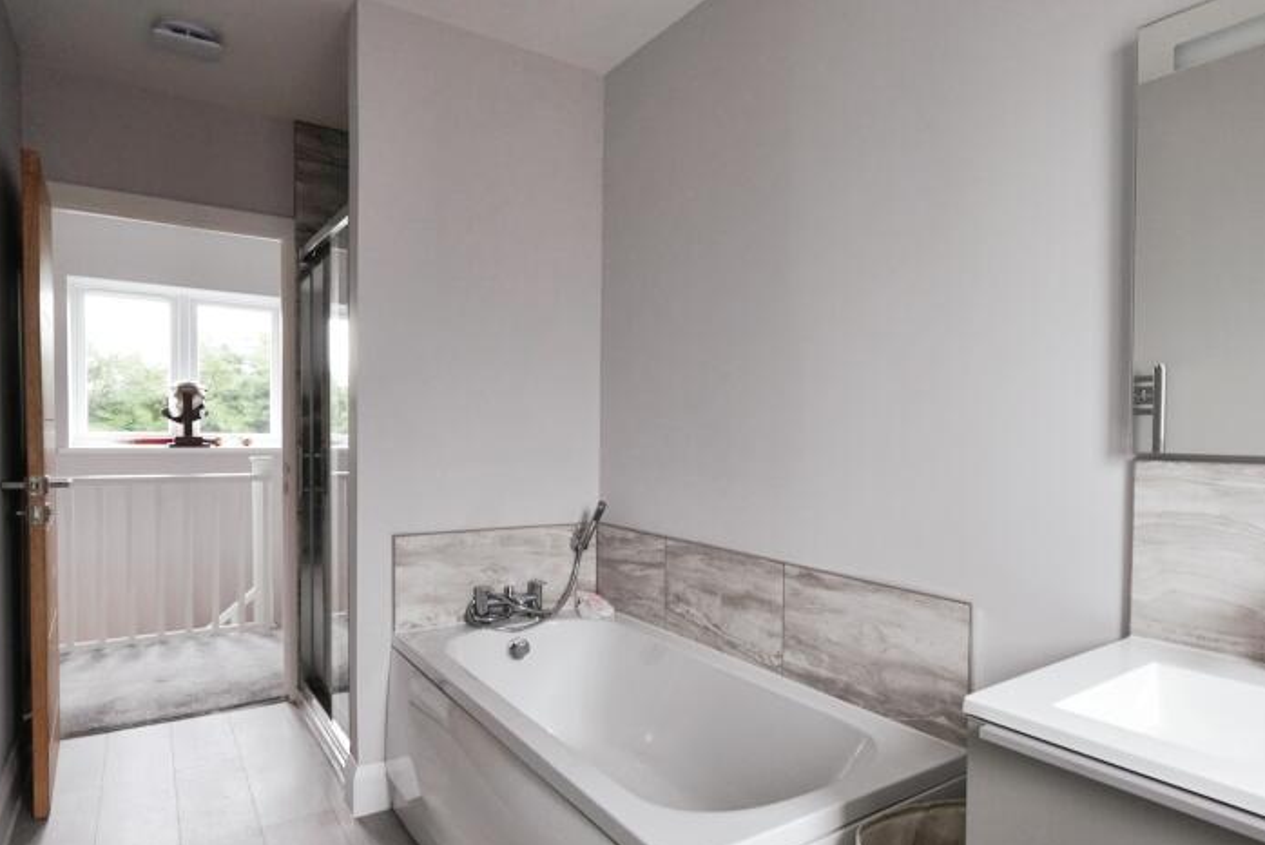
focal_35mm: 22
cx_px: 814
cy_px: 458
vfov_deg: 57.2
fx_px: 773
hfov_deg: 76.7
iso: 400
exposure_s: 1/5
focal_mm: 10
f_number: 9
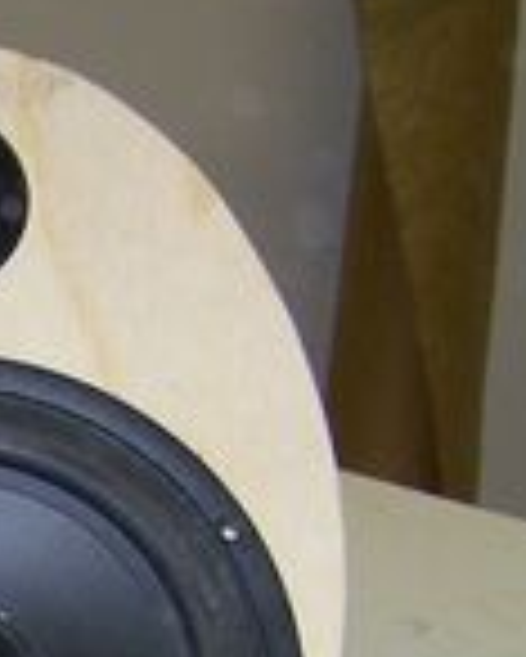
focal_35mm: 163
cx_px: -593
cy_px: 878
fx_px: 3169
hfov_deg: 8.9
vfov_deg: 11.5
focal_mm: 6.3
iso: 80
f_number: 2.8
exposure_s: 1/60
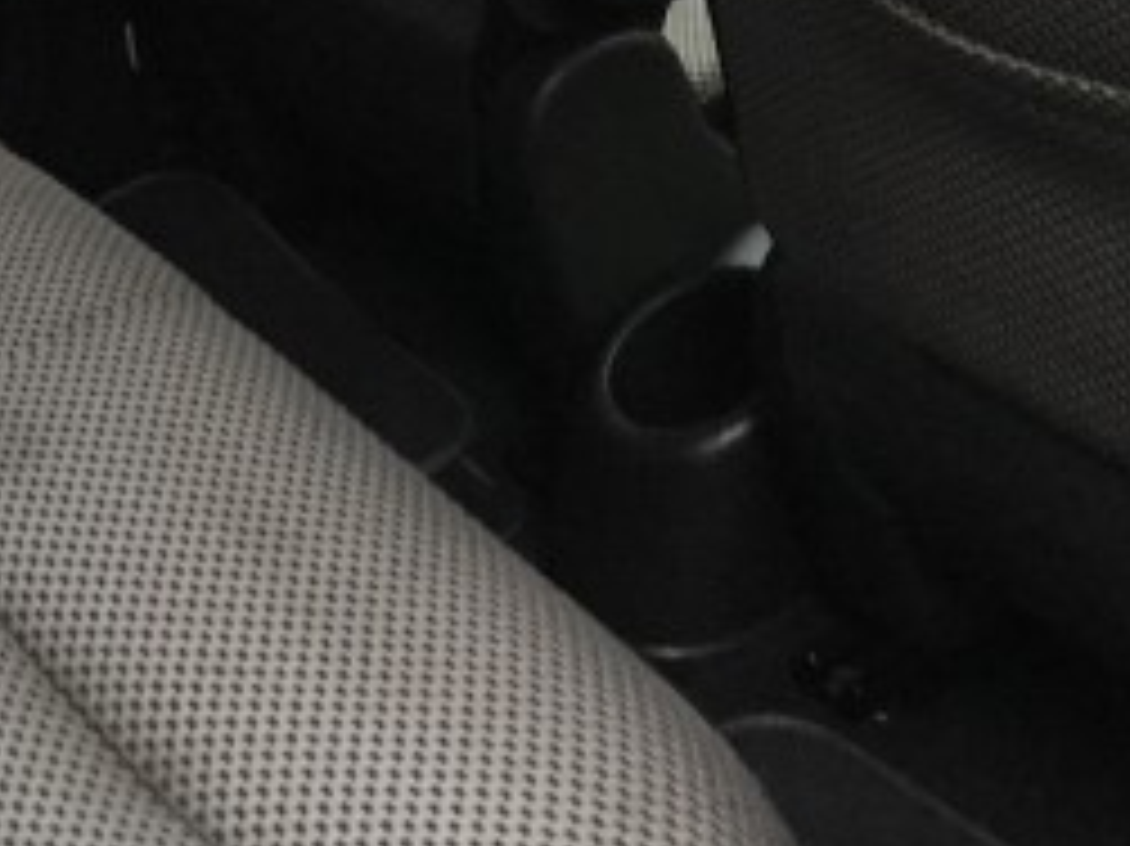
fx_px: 2414
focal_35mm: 74
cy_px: -212
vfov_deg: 18.7
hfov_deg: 26.3
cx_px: 527
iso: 250
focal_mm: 4.15
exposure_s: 1/15
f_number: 2.2
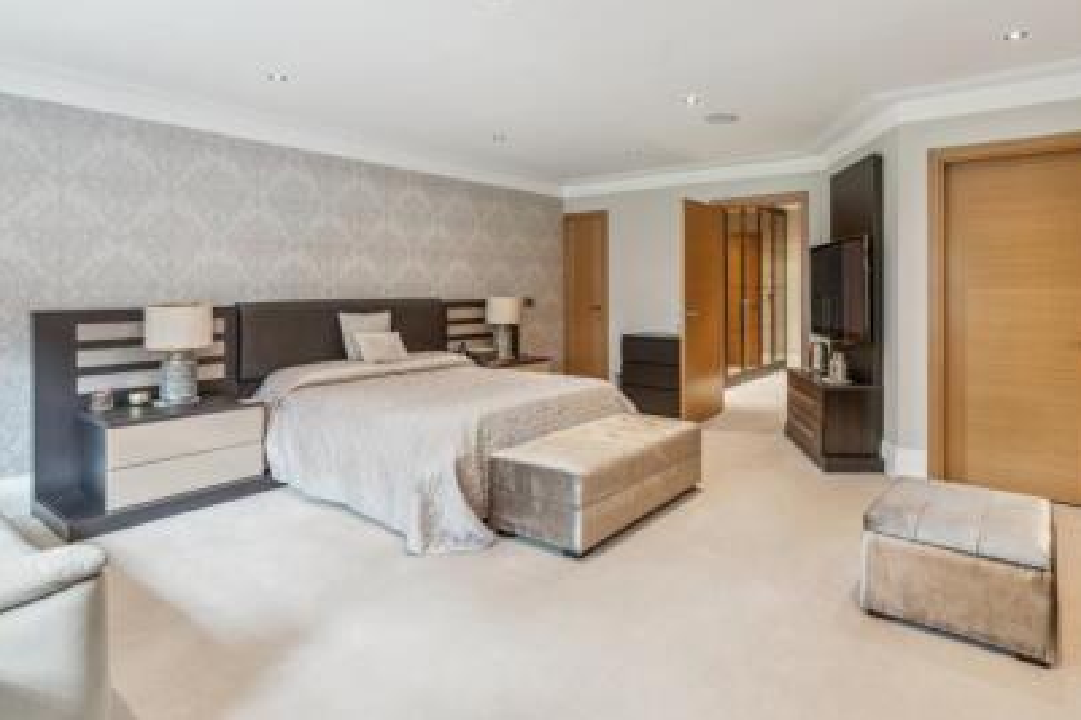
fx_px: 570
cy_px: 295
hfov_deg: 86.0
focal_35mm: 19
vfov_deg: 64.0
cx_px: 639
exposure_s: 1/6
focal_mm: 16
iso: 640
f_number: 6.3
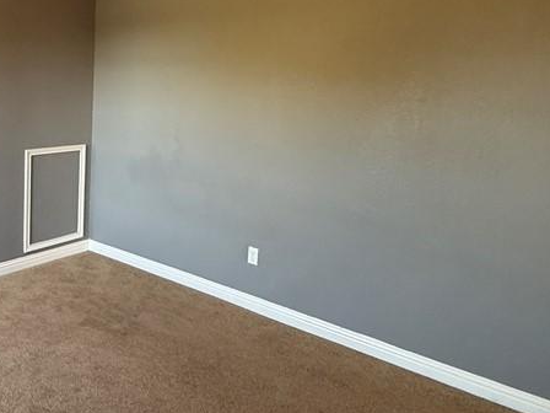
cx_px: 101
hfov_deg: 52.7
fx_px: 508
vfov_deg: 43.4
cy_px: 130
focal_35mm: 32
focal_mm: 2.22
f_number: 2.2
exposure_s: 1/97
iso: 400
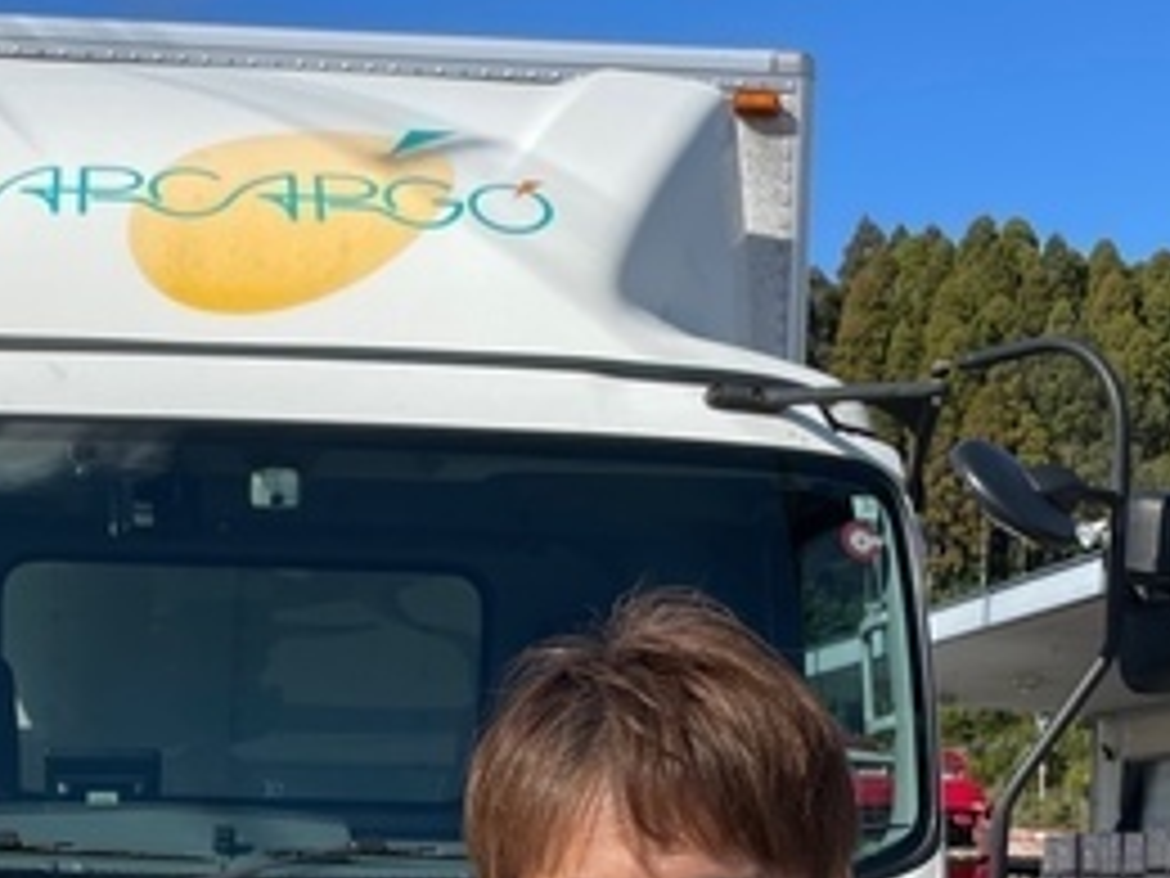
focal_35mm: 60
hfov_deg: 31.8
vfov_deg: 23.2
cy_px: 928
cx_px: 338
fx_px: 2028
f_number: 1.6
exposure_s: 1/3610
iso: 32
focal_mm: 4.2
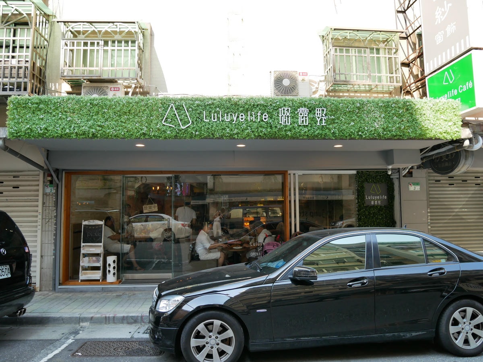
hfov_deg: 71.6
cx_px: 242
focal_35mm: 24
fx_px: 335
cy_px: 181
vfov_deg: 56.8
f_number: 4.5
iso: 200
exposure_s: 1/160
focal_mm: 12
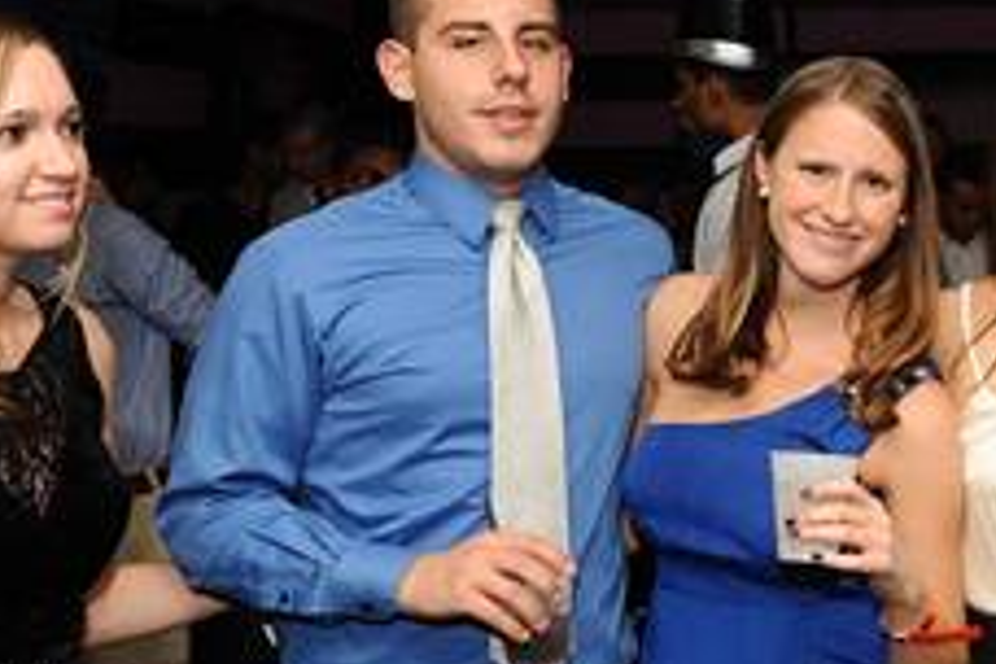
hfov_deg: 26.1
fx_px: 1937
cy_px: 376
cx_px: 1162
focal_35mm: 70
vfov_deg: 19.4
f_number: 6.7
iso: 800
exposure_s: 1/250
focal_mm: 29
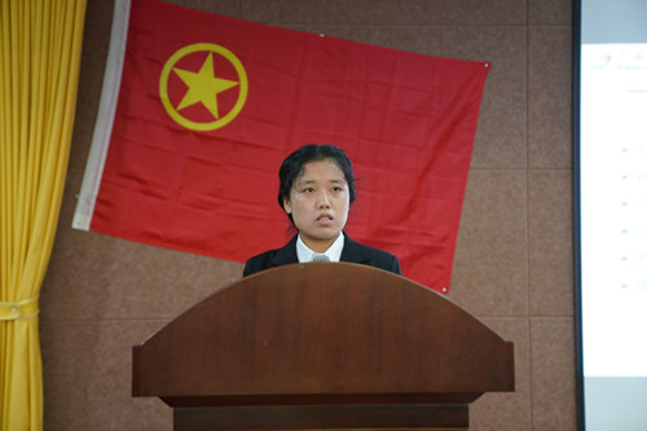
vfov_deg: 19.4
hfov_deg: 28.9
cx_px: 324
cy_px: 216
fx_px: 1258
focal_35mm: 70
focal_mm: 70
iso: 2000
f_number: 2.8
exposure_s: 1/80
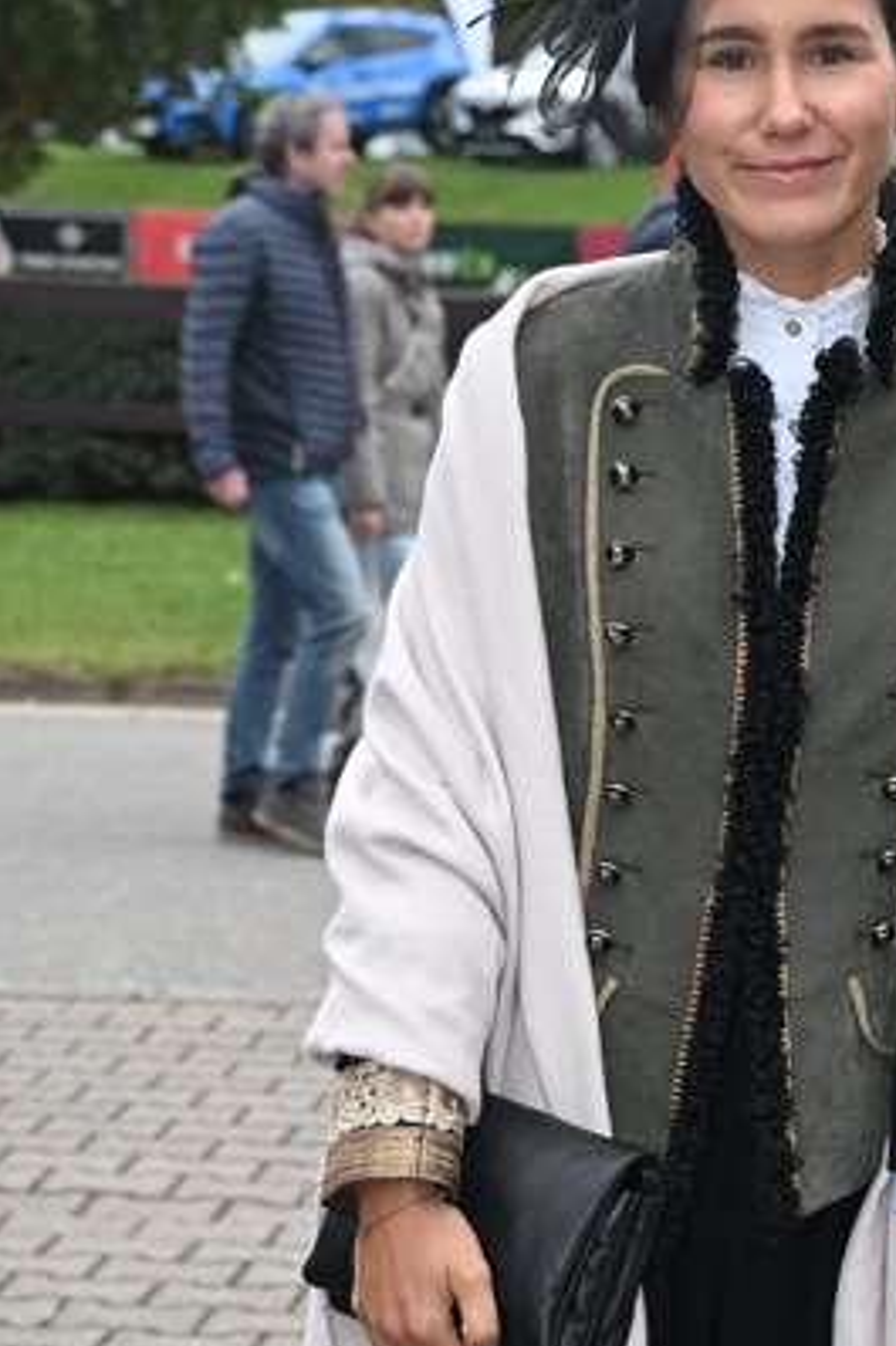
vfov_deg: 17.4
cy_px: 986
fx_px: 4371
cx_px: 970
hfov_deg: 11.5
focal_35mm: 117
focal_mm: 45
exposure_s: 1/250
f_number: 4.5
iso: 500
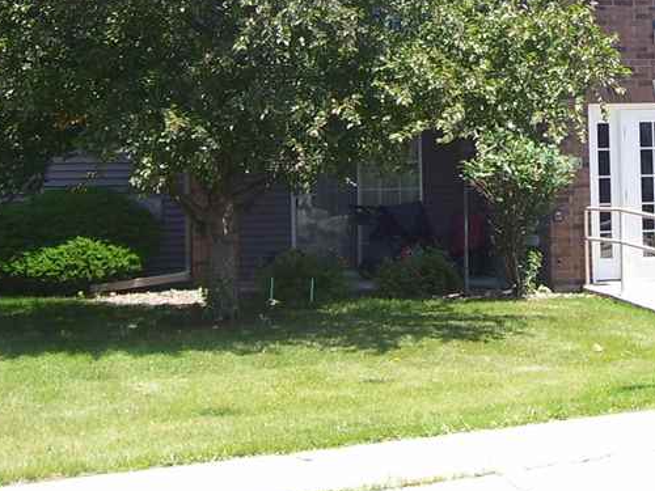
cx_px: 590
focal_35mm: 87
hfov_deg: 22.0
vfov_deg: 16.4
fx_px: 1646
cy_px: -79
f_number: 2.7
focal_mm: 5.6
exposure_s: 1/500
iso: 80
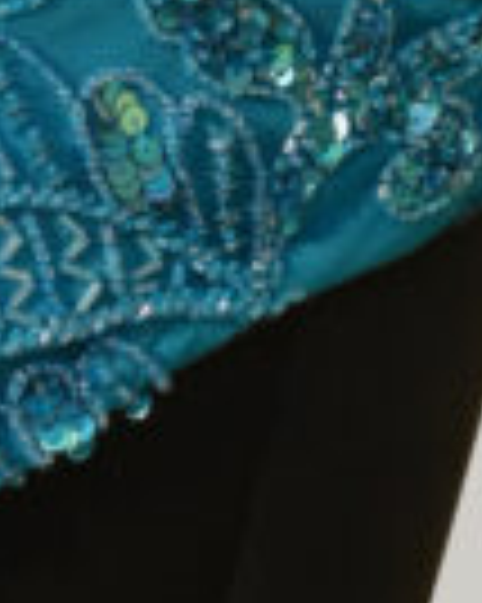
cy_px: 945
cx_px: -65
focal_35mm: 365
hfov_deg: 4.2
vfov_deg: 5.3
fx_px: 6516
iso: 1250
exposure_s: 1/125
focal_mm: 51
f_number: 5
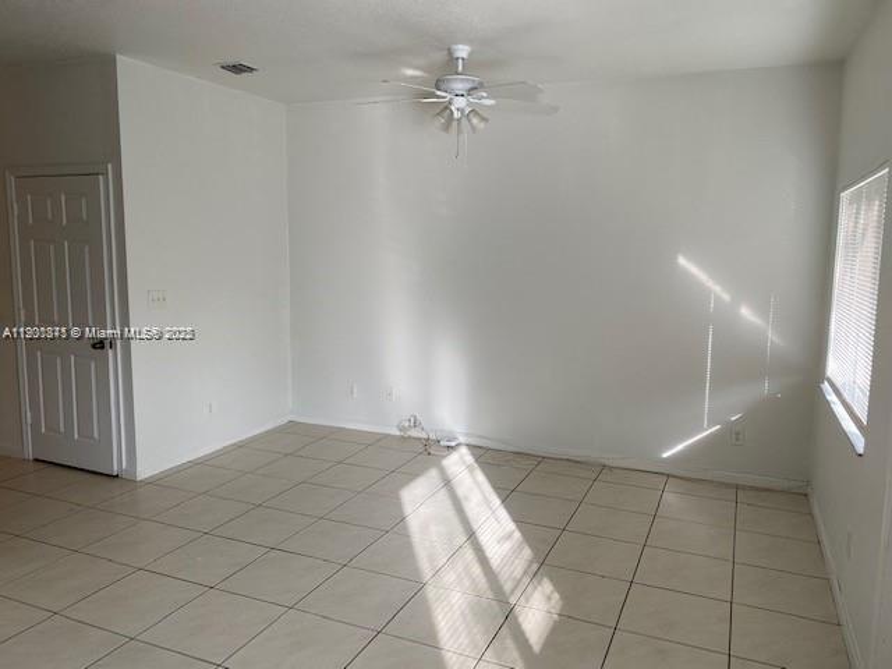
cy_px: 334
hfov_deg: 67.3
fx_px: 670
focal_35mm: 26
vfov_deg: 53.1
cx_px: 446
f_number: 1.8
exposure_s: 1/122
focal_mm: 4.25
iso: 40
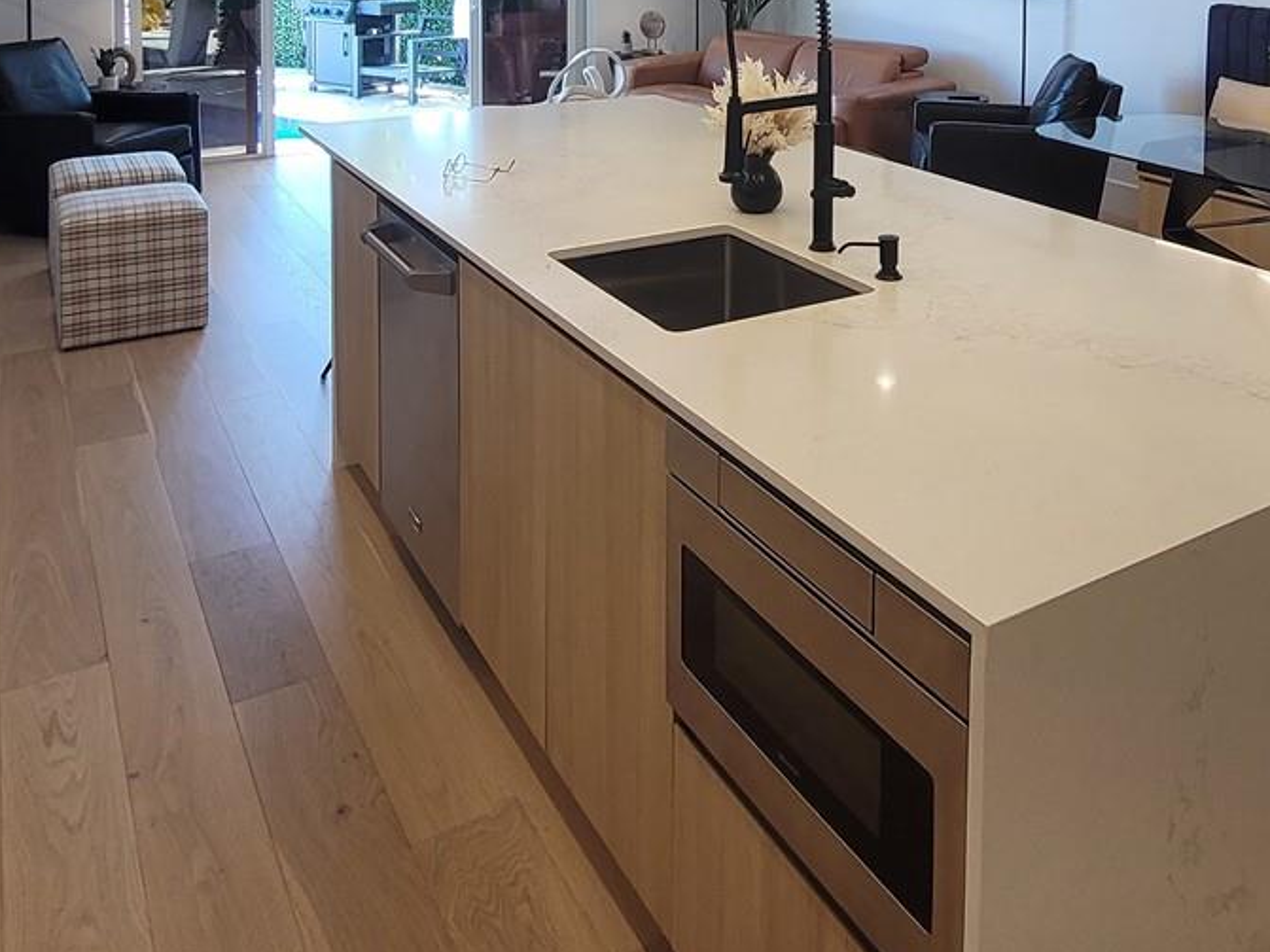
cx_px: 787
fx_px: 1137
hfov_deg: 57.7
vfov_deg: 40.1
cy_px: 6
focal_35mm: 31
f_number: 2.2
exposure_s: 1/60
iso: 50
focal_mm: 1.74
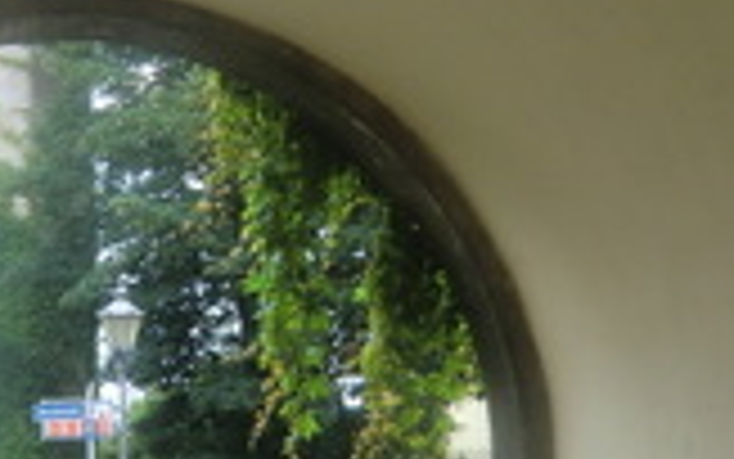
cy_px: 189
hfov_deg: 20.7
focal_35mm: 100
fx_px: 2001
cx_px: 239
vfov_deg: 13.1
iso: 64
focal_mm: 4.3
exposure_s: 1/60
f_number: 3.2
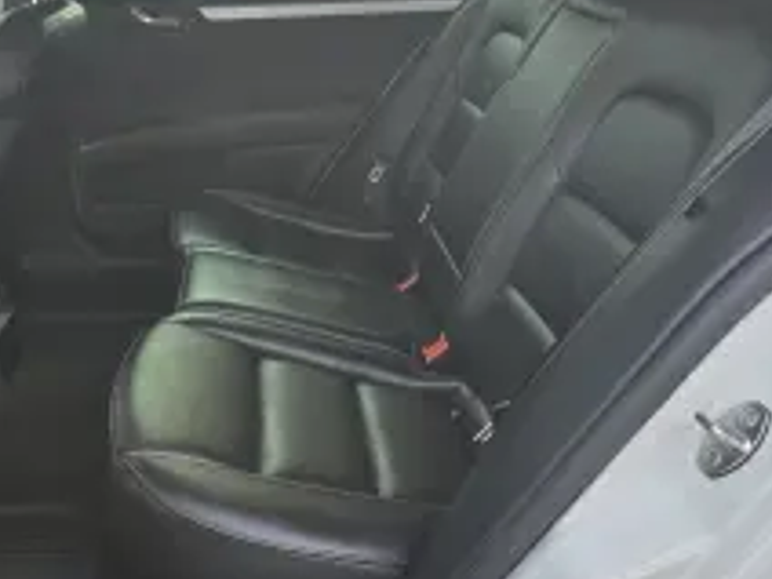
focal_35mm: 39
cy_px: 295
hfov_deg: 47.3
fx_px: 870
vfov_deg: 36.8
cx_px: 277
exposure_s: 1/180
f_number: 1.7
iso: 160
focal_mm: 6.3
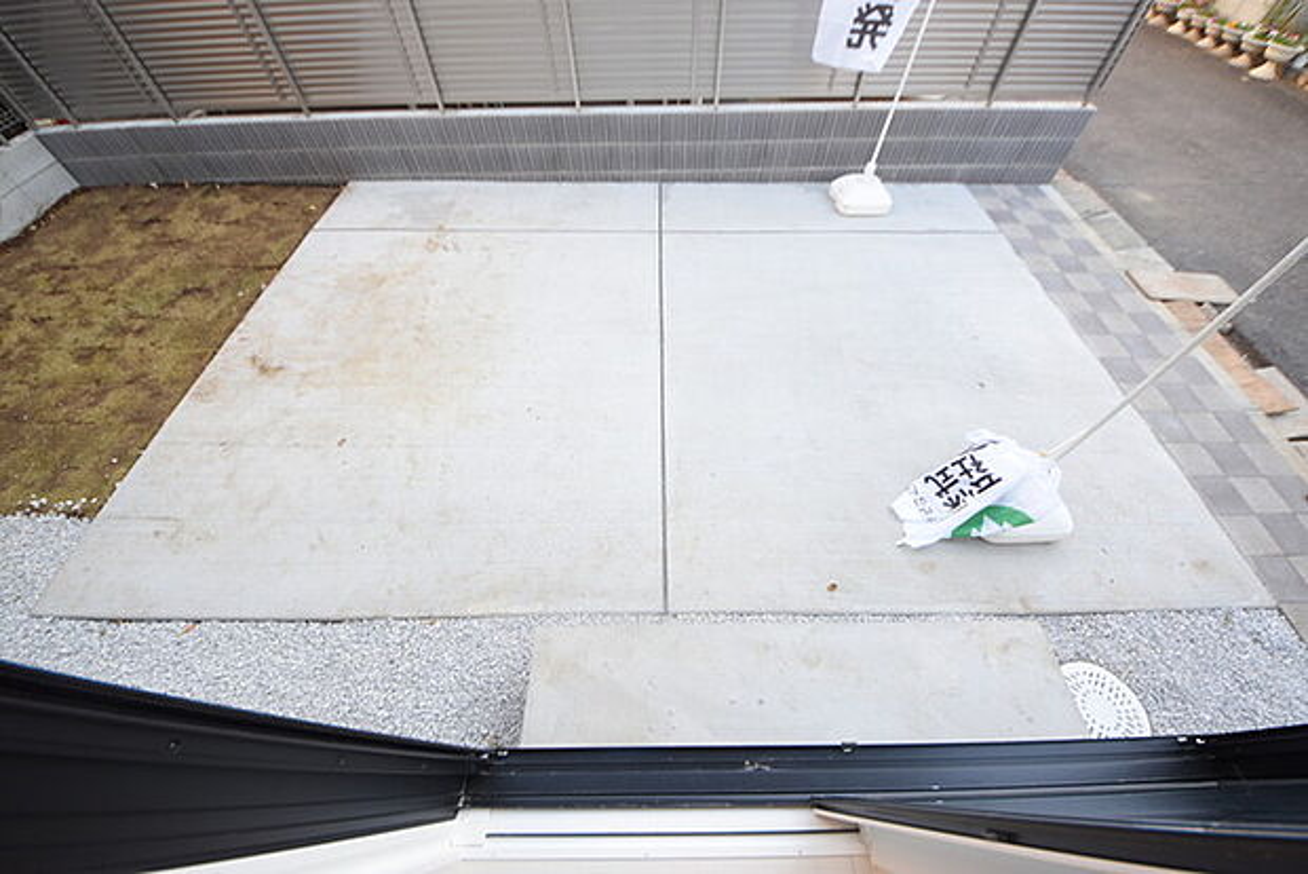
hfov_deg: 112.6
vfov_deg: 90.1
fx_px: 436
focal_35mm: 12
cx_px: 654
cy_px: 437
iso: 400
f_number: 4.5
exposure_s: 1/80
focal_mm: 8
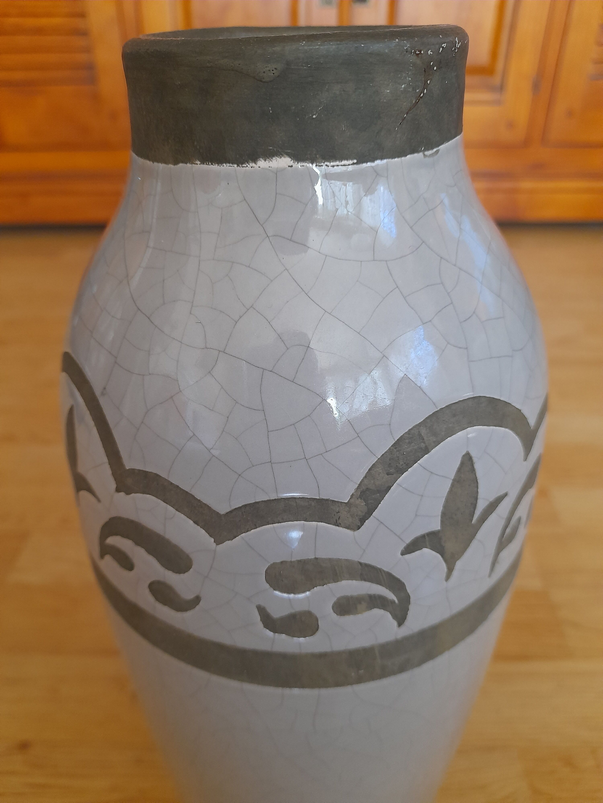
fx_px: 581
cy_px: 402
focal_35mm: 25
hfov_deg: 54.9
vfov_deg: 69.4
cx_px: 302
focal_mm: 4.6
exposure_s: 1/50
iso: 320
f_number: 2
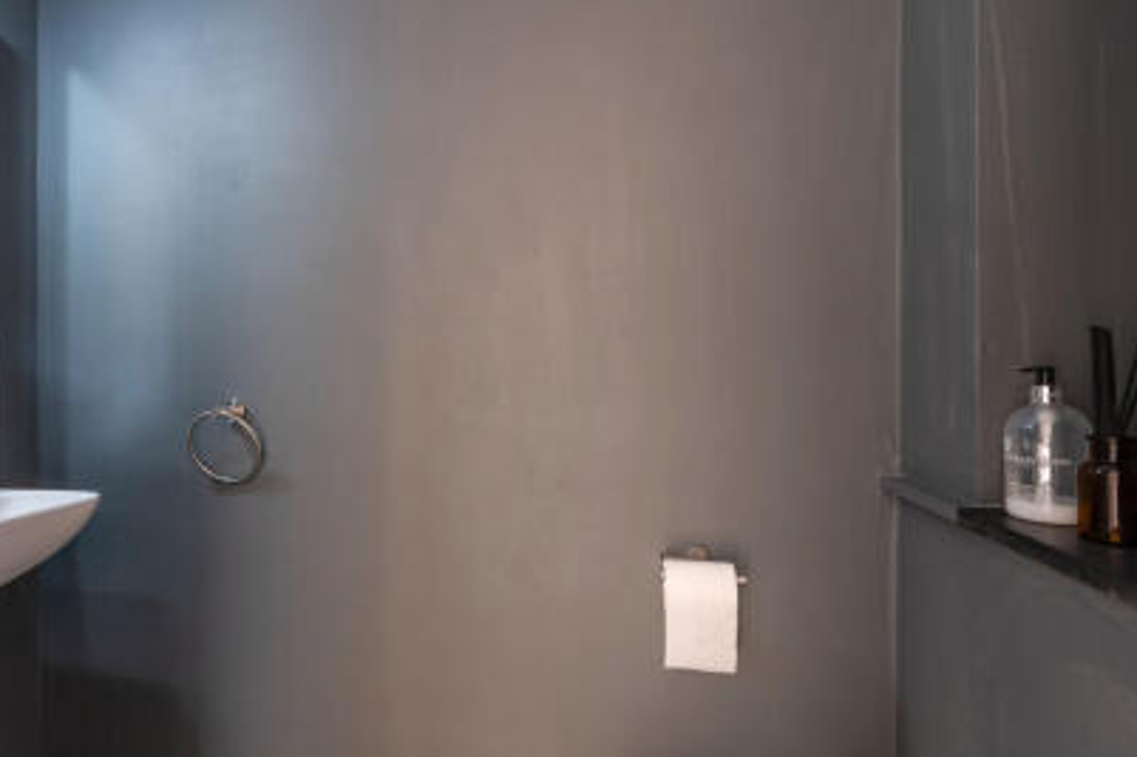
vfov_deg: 64.5
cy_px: 401
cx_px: 482
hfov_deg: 86.3
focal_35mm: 19
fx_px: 600
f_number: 8
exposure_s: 2
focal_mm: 16
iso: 320
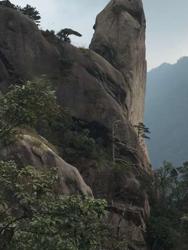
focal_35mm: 59
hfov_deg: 24.4
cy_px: 85
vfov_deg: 32.4
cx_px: 151
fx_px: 427
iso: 32
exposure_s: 1/824
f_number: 2.2
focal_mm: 4.15
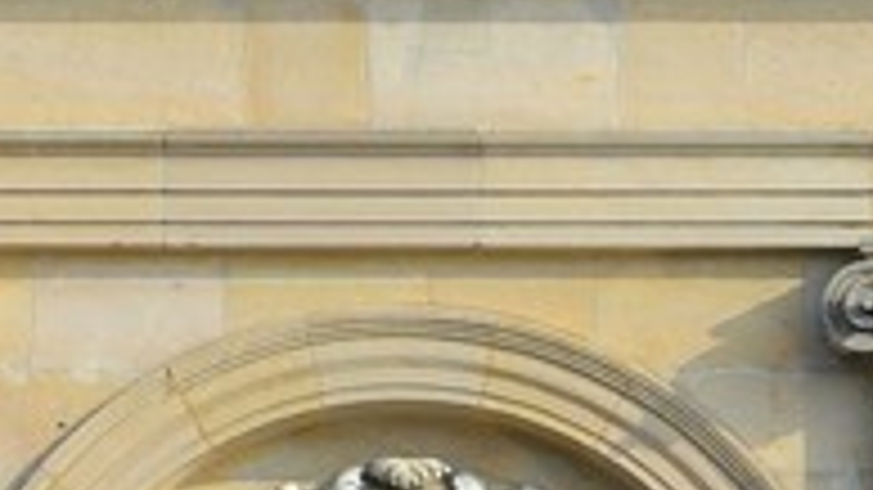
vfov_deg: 1.1
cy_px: 2311
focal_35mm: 1054
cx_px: 374
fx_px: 24392
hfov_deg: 2.1
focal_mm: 122
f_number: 7.1
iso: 100
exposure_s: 1/200
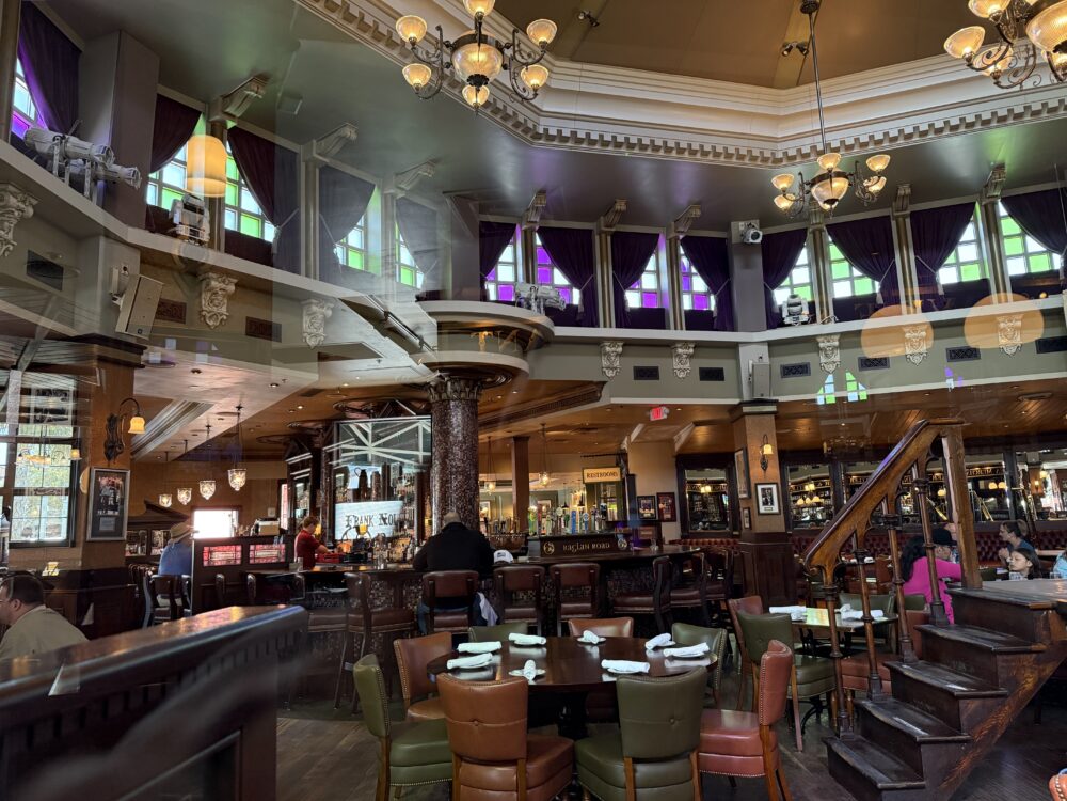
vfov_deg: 56.8
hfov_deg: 71.6
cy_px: 400
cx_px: 534
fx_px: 740
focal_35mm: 24
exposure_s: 1/60
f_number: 1.78
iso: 500
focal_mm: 6.76
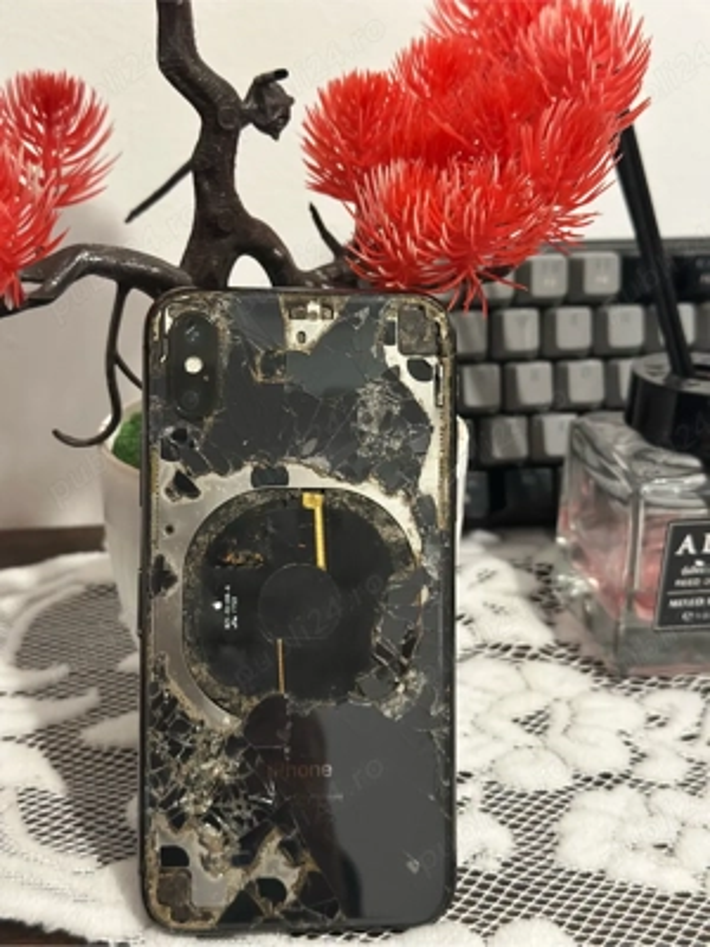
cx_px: 355
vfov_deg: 39.7
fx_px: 1313
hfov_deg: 30.3
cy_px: 474
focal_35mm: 48
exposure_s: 1/33
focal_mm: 6.86
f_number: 1.78
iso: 500
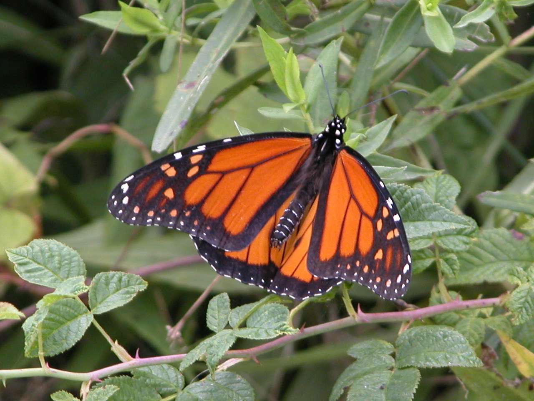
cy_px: 200
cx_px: 267
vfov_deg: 5.3
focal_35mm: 280
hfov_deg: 7.1
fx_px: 4319
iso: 100
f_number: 4.2
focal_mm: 71.2
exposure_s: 1/182
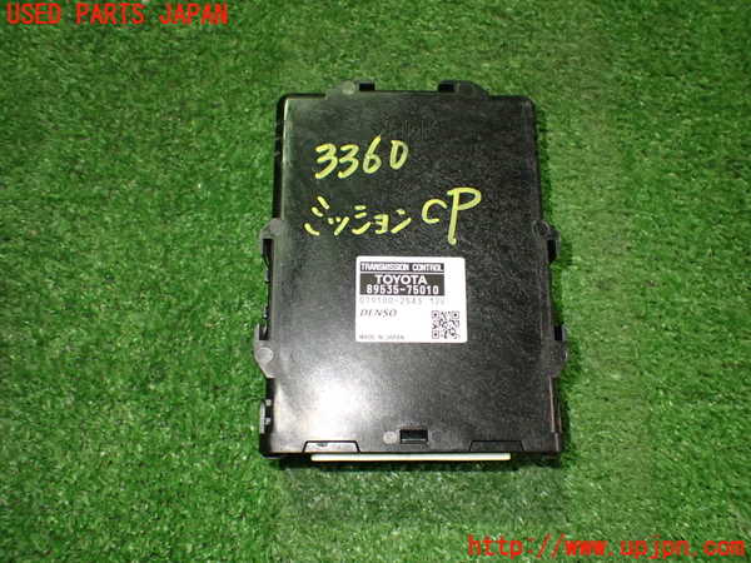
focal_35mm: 30
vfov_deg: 46.8
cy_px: 282
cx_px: 376
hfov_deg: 60.0
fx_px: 651
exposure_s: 1/80
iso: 800
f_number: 2.3
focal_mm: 5.4
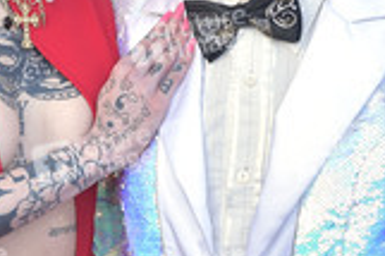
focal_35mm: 229
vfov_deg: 6.0
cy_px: -22
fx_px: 2446
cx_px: 124
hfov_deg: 9.0
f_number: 6.3
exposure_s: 1/250
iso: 500
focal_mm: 82
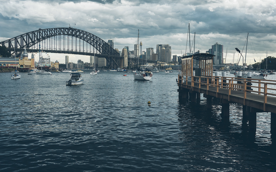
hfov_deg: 55.2
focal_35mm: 35
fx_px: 263
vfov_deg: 36.2
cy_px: 76
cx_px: 151
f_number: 5
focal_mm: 28
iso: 400
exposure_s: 1/100
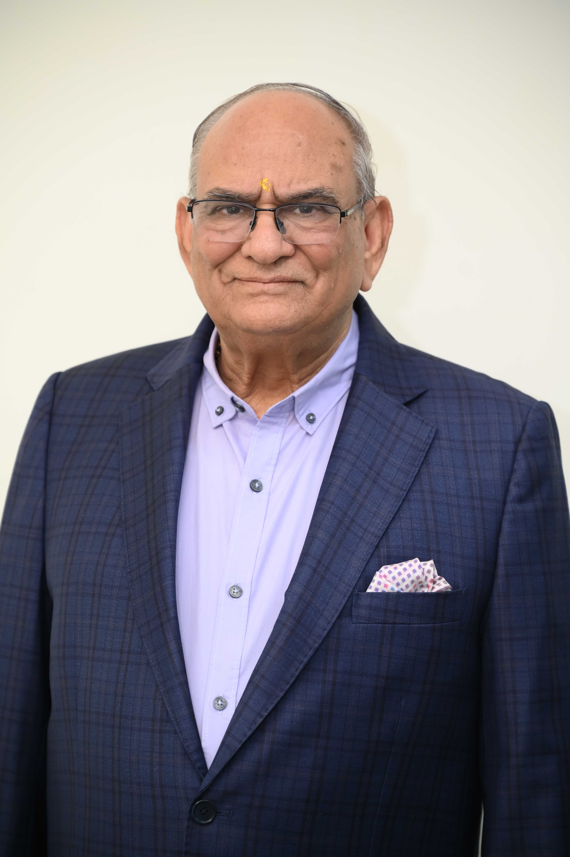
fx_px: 2473
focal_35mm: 104
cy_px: 428
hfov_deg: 13.1
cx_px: 285
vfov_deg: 19.7
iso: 1600
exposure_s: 1/160
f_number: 4
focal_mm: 104
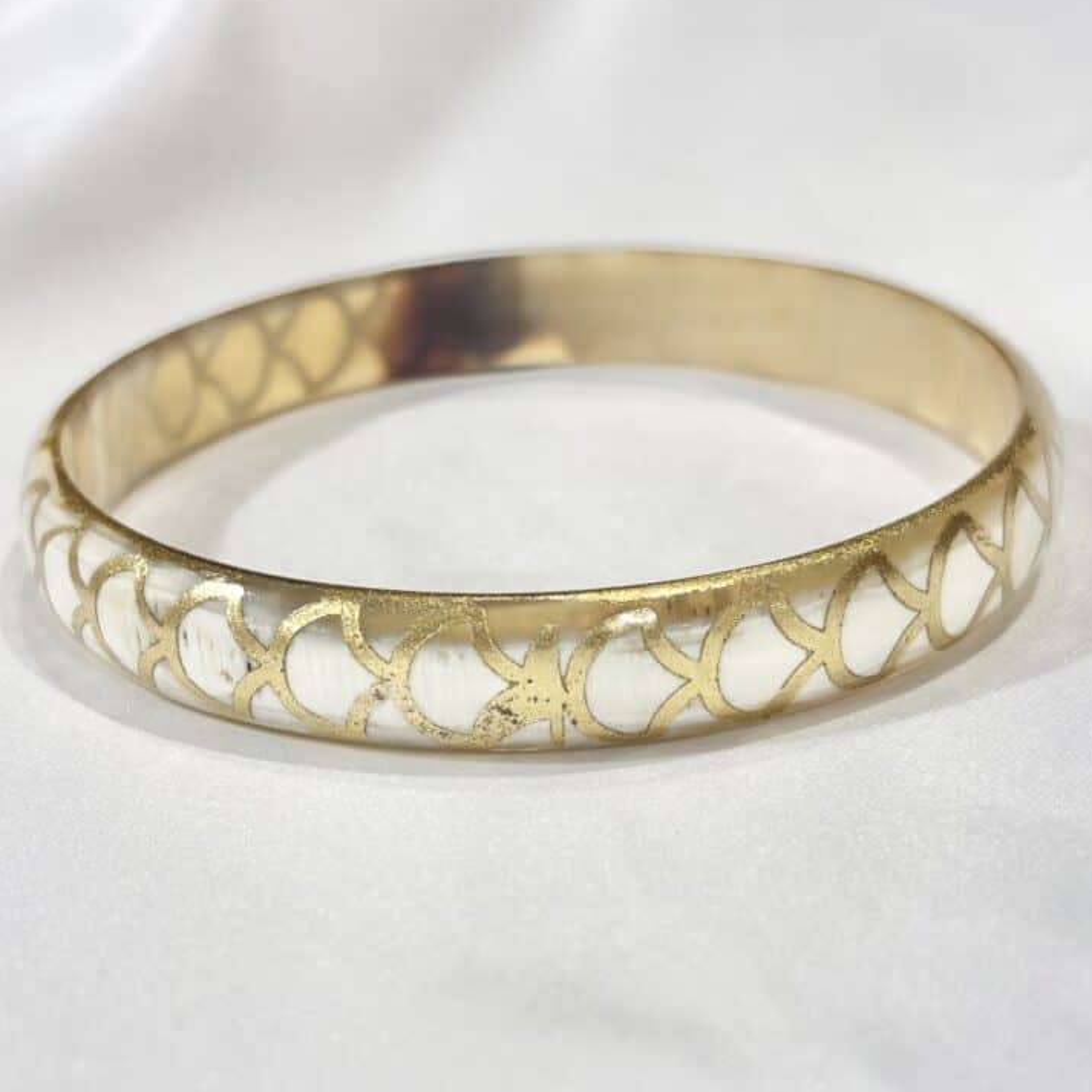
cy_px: 675
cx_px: 538
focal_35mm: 66
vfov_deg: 26.0
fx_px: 2356
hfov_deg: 26.1
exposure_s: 1/205
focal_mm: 5.96
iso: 32
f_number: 1.6
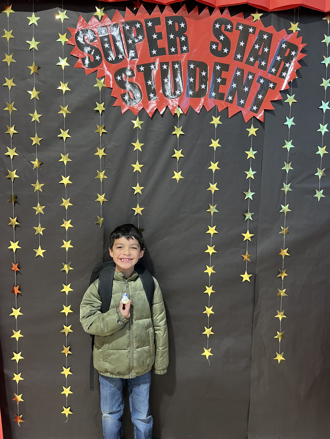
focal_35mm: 26
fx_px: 330
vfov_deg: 67.3
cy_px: 220
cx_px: 165
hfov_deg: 53.1
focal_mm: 5.7
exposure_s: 1/64
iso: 125
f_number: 1.5
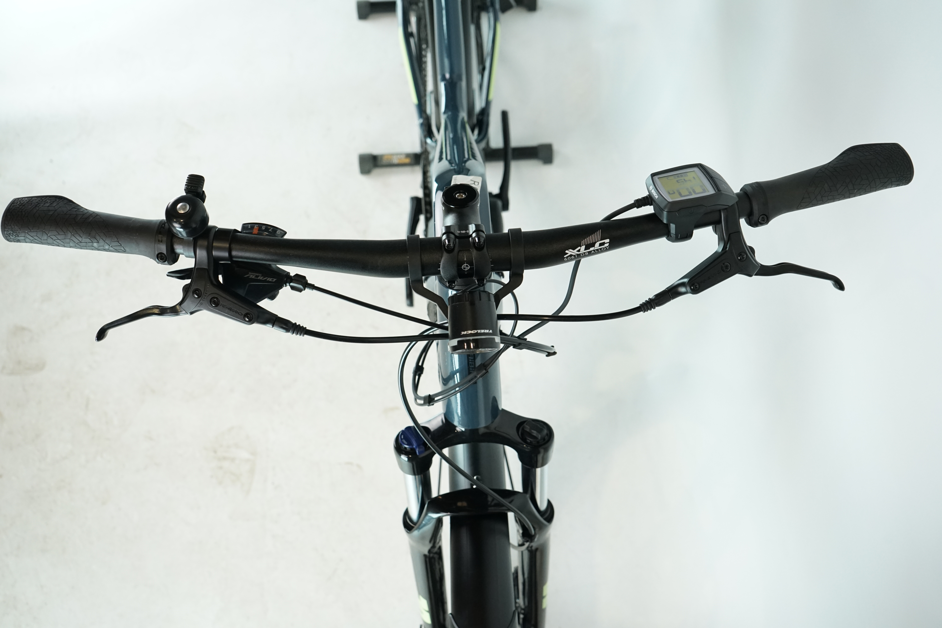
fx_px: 942
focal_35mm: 36
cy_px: 314
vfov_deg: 36.9
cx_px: 471
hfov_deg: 53.1
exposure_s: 1/200
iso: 2000
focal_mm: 36
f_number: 5.6
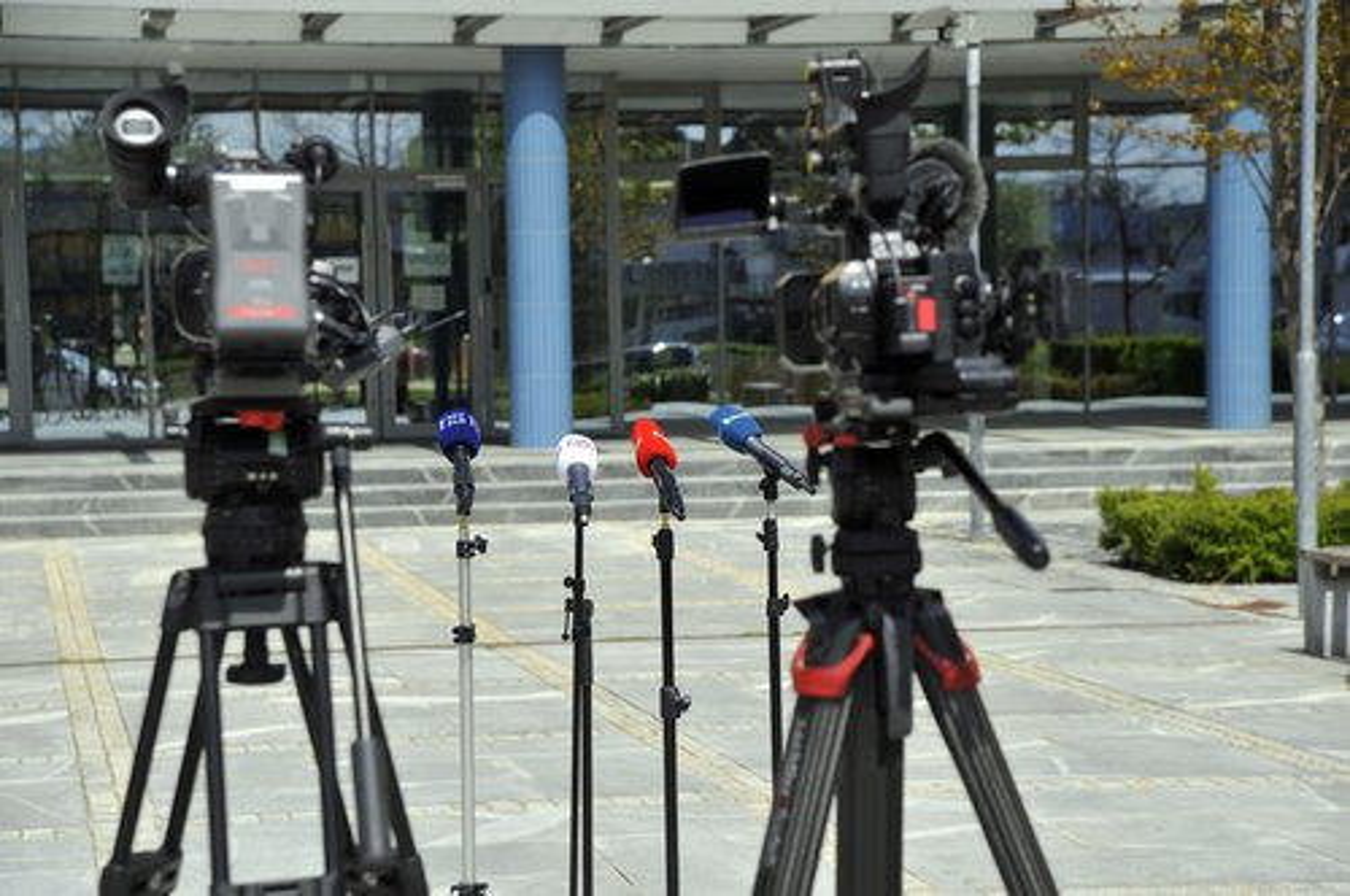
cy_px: 448
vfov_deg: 14.4
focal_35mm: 95
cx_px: 675
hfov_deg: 21.5
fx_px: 3558
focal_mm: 95
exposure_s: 1/800
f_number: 6.3
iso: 200
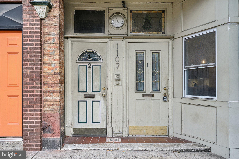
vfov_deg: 43.6
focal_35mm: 30
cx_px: 120
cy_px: 80
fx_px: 199
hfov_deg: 61.9
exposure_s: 1/125
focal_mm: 30
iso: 400
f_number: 8
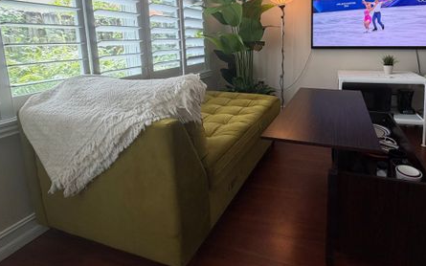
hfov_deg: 83.0
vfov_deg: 57.0
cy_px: 70
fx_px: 232
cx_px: 274
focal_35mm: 20
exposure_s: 1/120
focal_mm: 2.22
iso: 200
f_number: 2.2
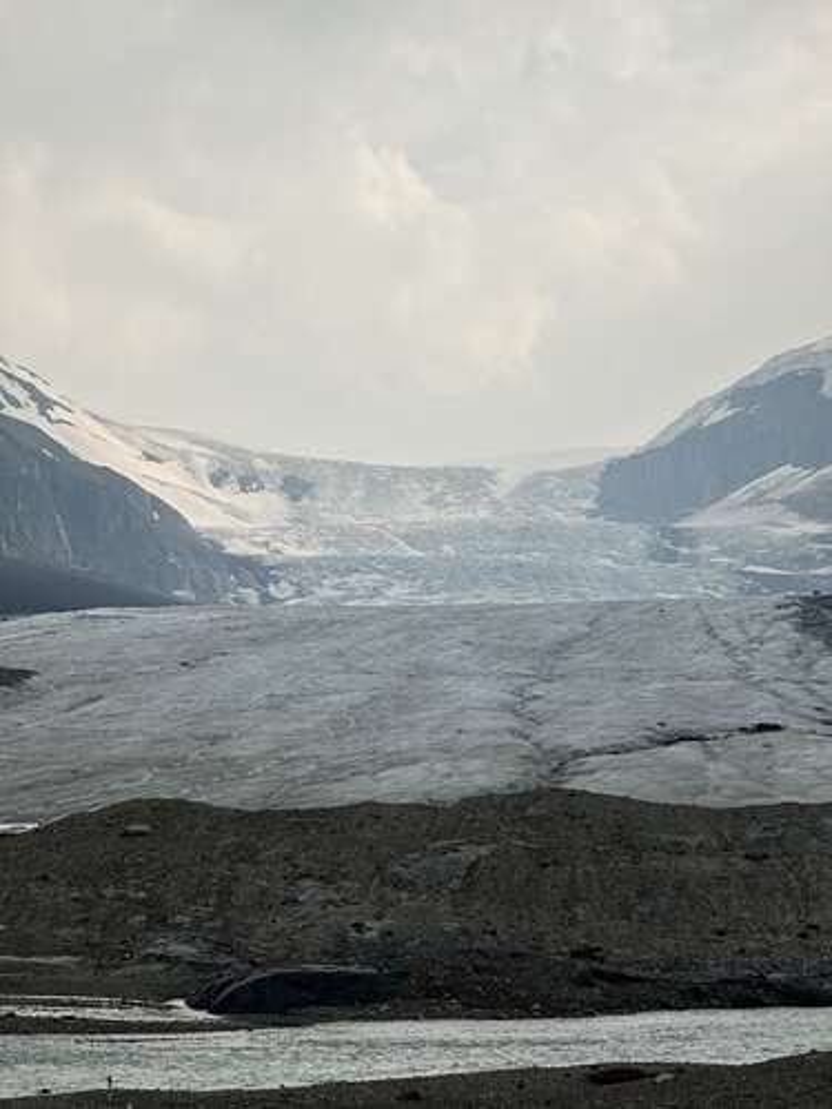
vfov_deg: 25.3
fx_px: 2468
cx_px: 416
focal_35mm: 77
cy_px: 554
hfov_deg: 19.1
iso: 32
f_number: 2.8
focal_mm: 9
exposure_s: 1/1248
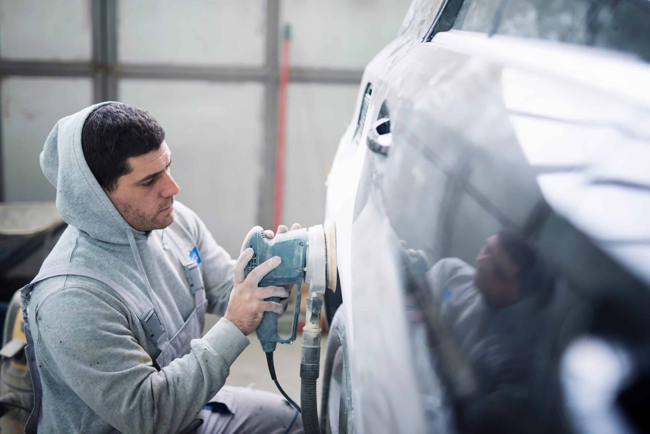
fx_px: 903
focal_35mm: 50
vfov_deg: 27.0
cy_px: 217
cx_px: 325
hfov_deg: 39.6
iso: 500
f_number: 1.6
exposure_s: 1/250
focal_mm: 50
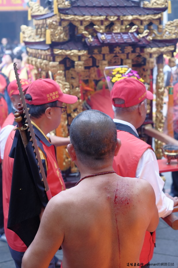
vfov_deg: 37.5
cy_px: 134
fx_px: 393
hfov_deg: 25.5
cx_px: 89
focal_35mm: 53
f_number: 2.8
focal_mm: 35
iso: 400
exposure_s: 1/150
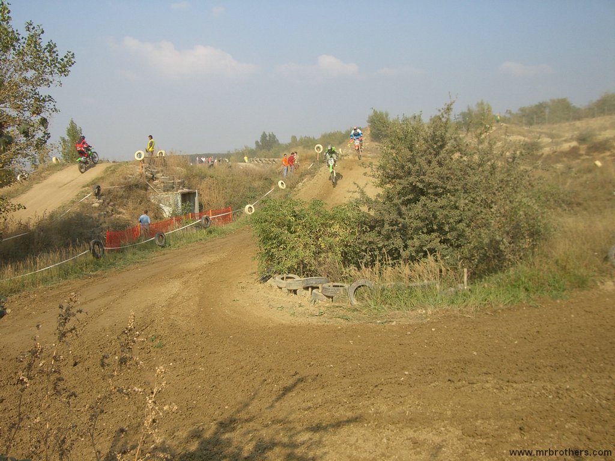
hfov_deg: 49.0
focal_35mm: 38
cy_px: 230
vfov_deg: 37.7
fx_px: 675
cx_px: 308
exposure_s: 1/500
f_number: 4.3
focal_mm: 6.2
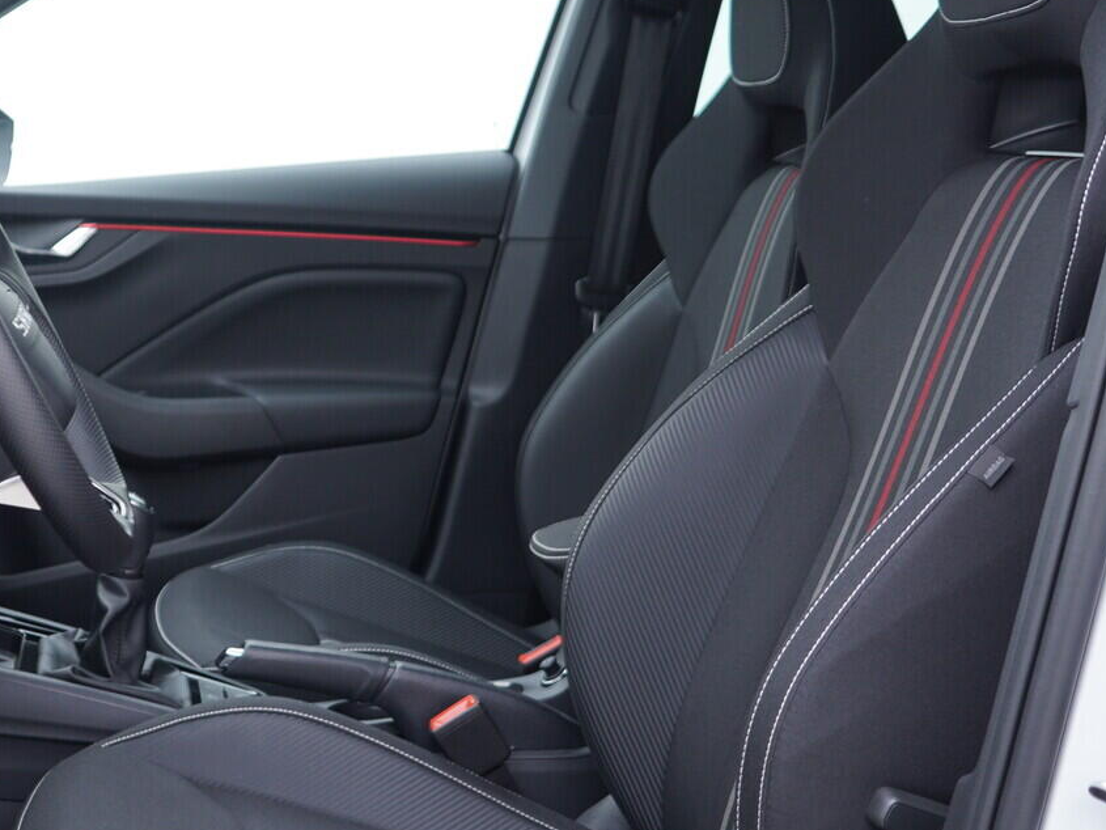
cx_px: 221
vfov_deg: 24.8
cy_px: 399
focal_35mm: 59
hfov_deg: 31.8
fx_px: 1885
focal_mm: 24
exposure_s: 1/40
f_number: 2.8
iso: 160
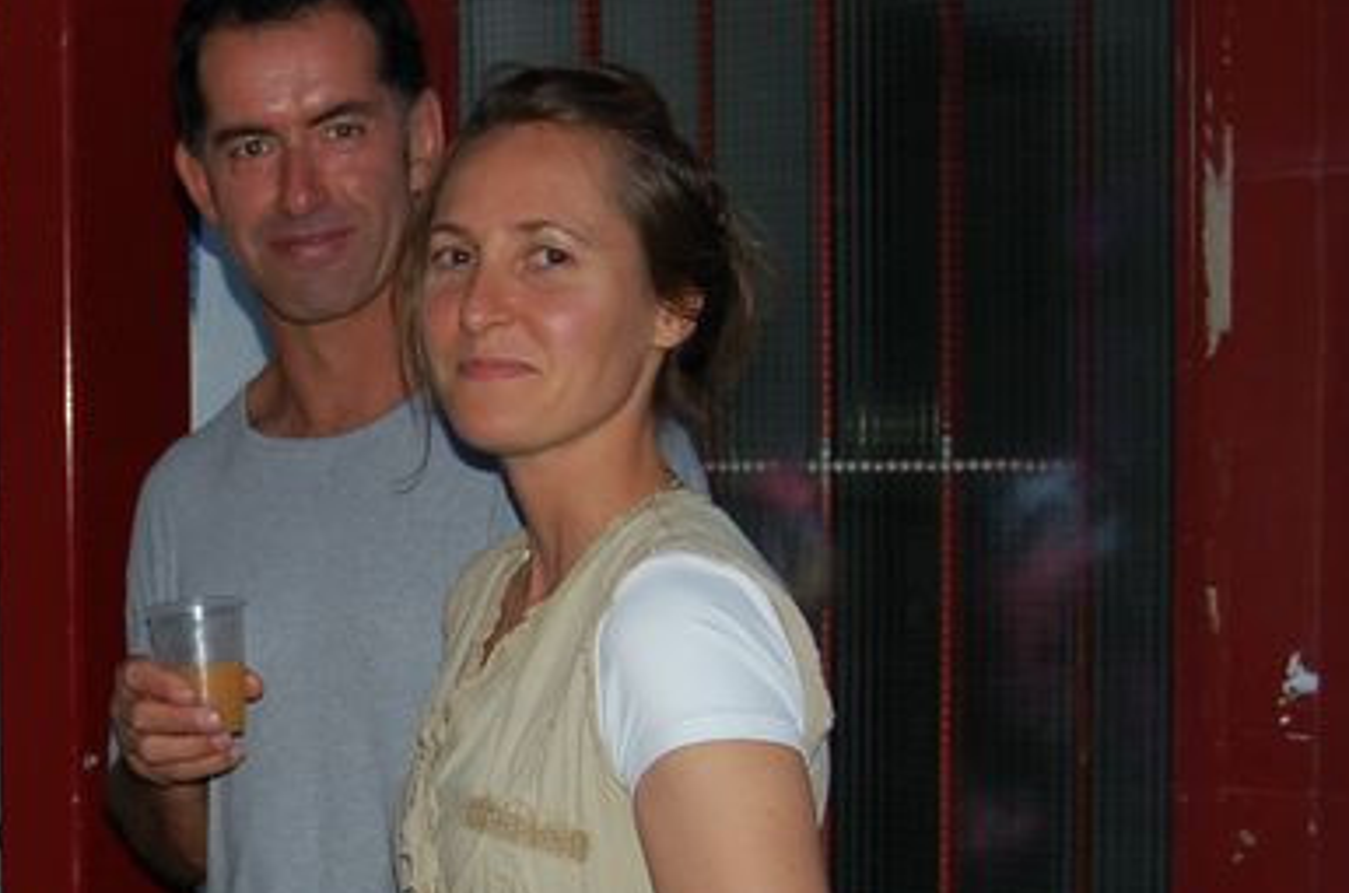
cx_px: 39
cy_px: 581
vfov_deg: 16.7
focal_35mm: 81
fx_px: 3029
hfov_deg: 24.1
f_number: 4
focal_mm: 26
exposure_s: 1/60
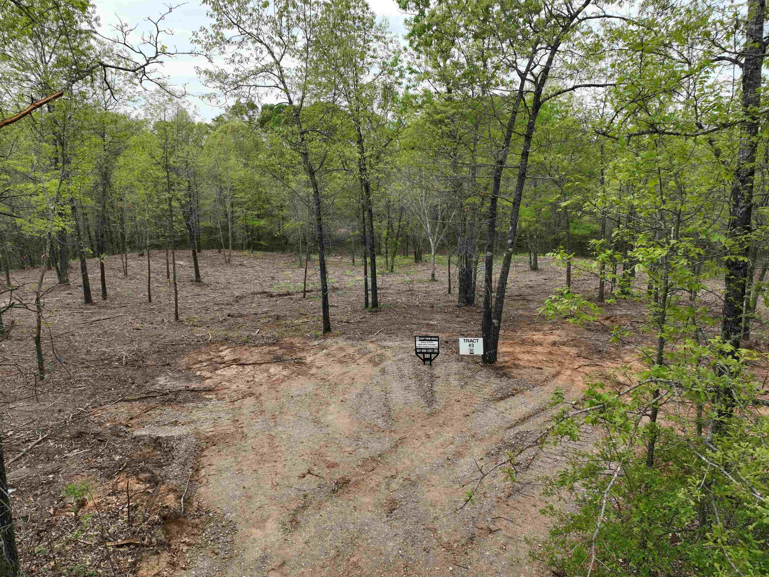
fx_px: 555
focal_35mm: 25
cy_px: 295
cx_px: 386
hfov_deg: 69.4
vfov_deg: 54.9
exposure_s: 1/1600
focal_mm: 12.29
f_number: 2.8
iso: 200
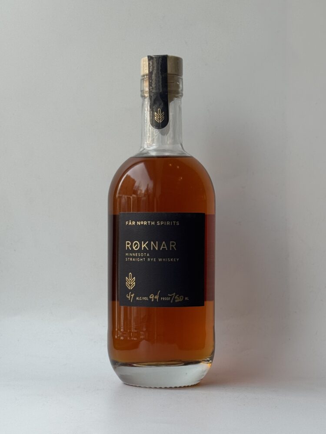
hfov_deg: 30.3
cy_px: 217
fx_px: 602
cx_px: 163
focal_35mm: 48
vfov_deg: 39.6
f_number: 1.78
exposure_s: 1/122
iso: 50
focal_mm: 6.76
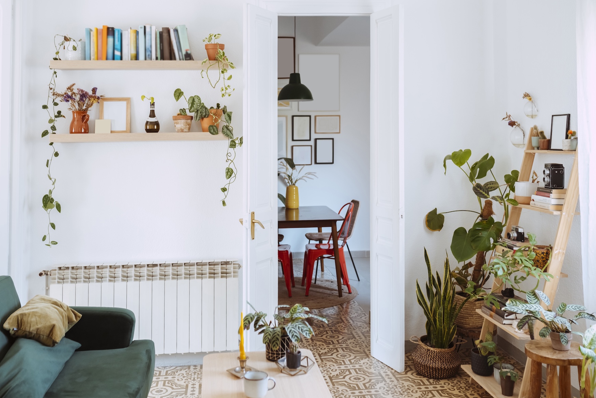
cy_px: 204
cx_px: 291
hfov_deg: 53.1
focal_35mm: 36
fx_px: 596
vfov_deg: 36.9
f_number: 2.8
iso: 1250
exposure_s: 1/50
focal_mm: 35
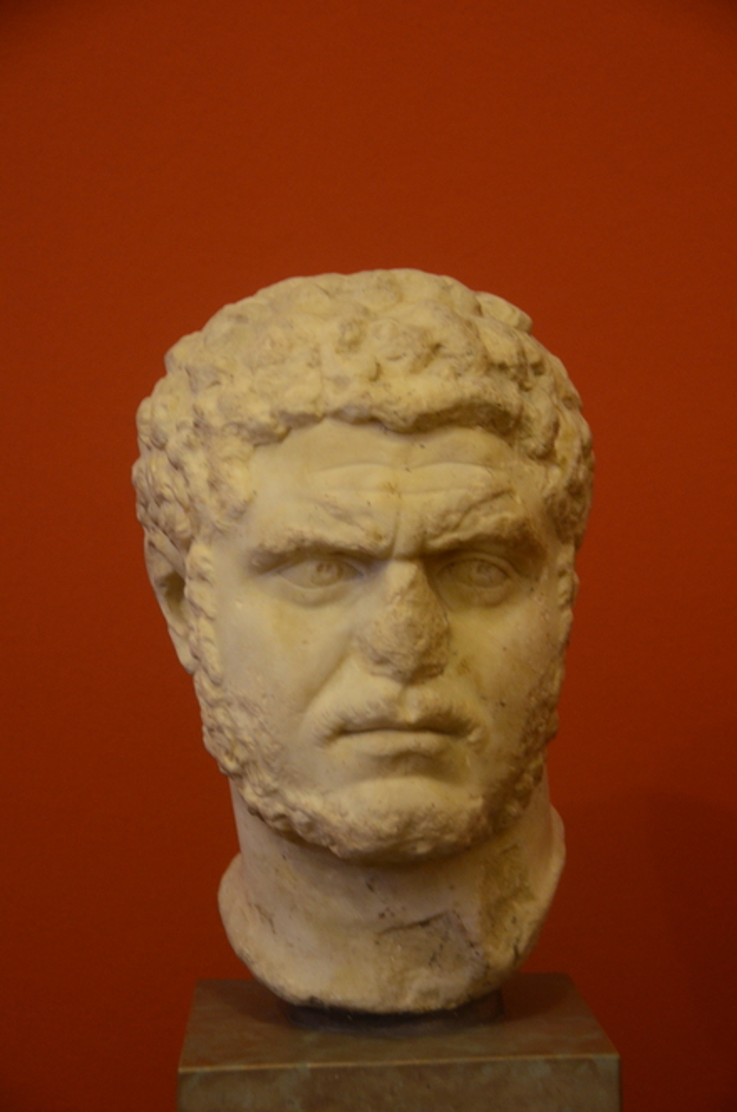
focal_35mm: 78
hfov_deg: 17.4
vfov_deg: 26.0
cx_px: 368
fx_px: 2405
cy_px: 556
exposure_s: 1/5
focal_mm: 52
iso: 1250
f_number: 4.8
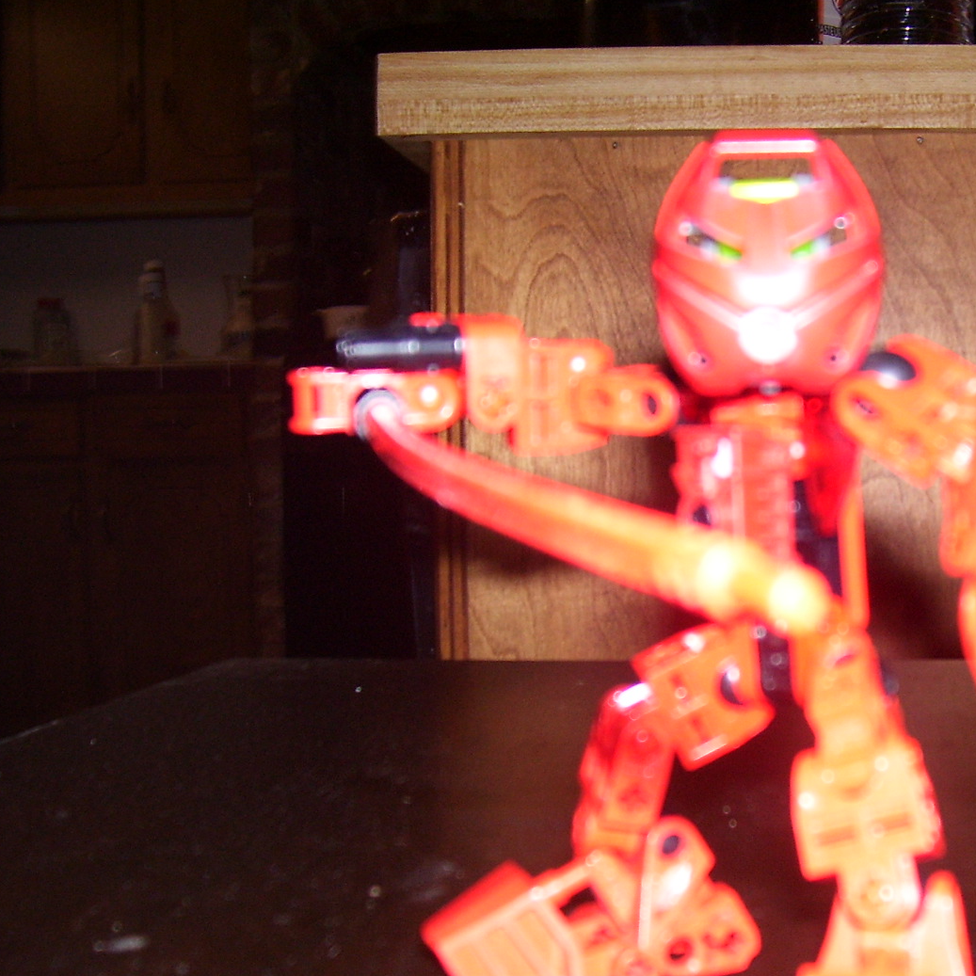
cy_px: 575
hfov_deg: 34.5
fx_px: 1531
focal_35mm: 48
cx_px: 750
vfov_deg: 35.3
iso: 125
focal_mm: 5.6
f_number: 2.7
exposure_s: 1/60
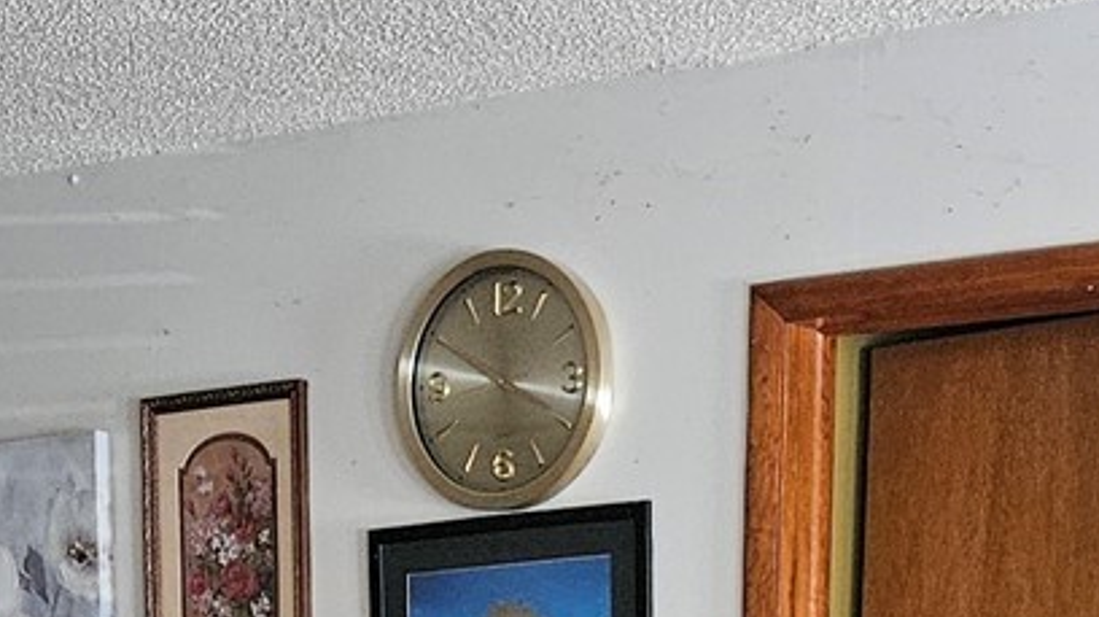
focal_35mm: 118
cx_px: 401
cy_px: 1514
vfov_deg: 9.1
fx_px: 3437
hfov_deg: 18.1
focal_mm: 5.4
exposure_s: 1/120
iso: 800
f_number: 1.8
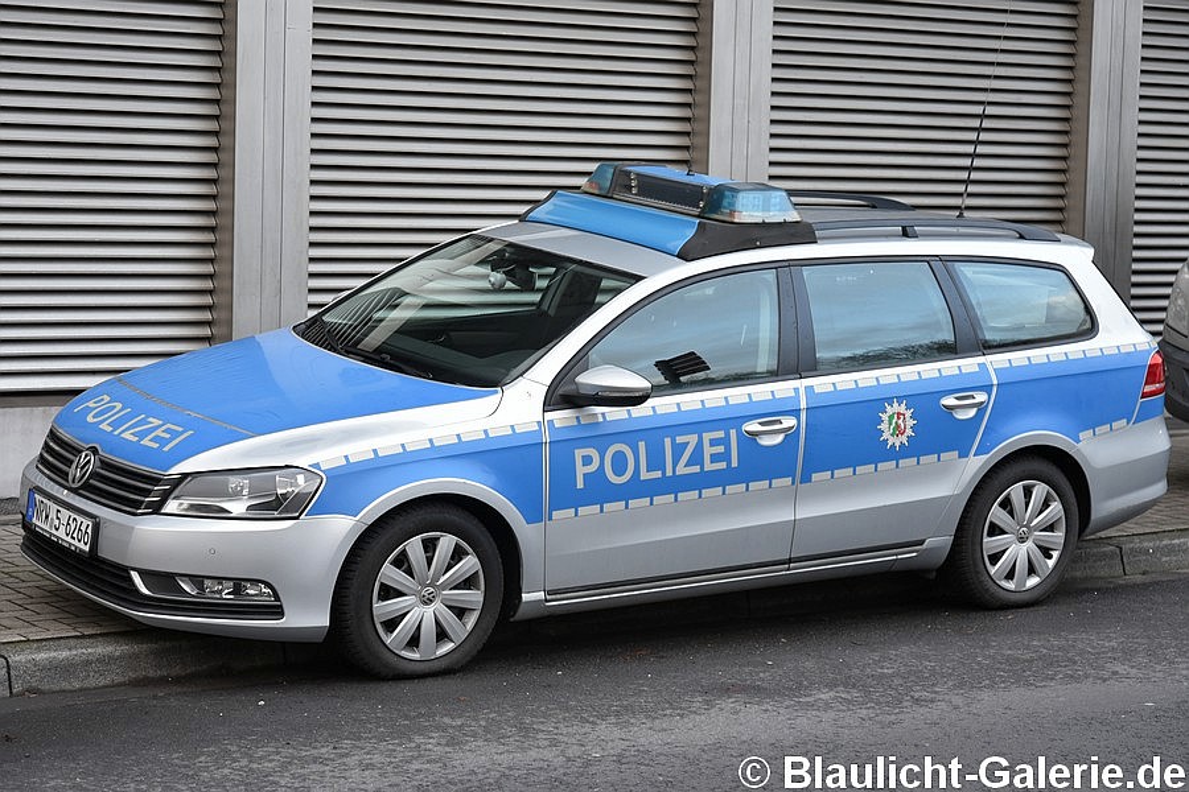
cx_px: 594
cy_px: 396
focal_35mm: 72
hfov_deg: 28.1
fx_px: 2378
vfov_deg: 18.9
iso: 400
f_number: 4.5
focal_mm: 72
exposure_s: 1/100
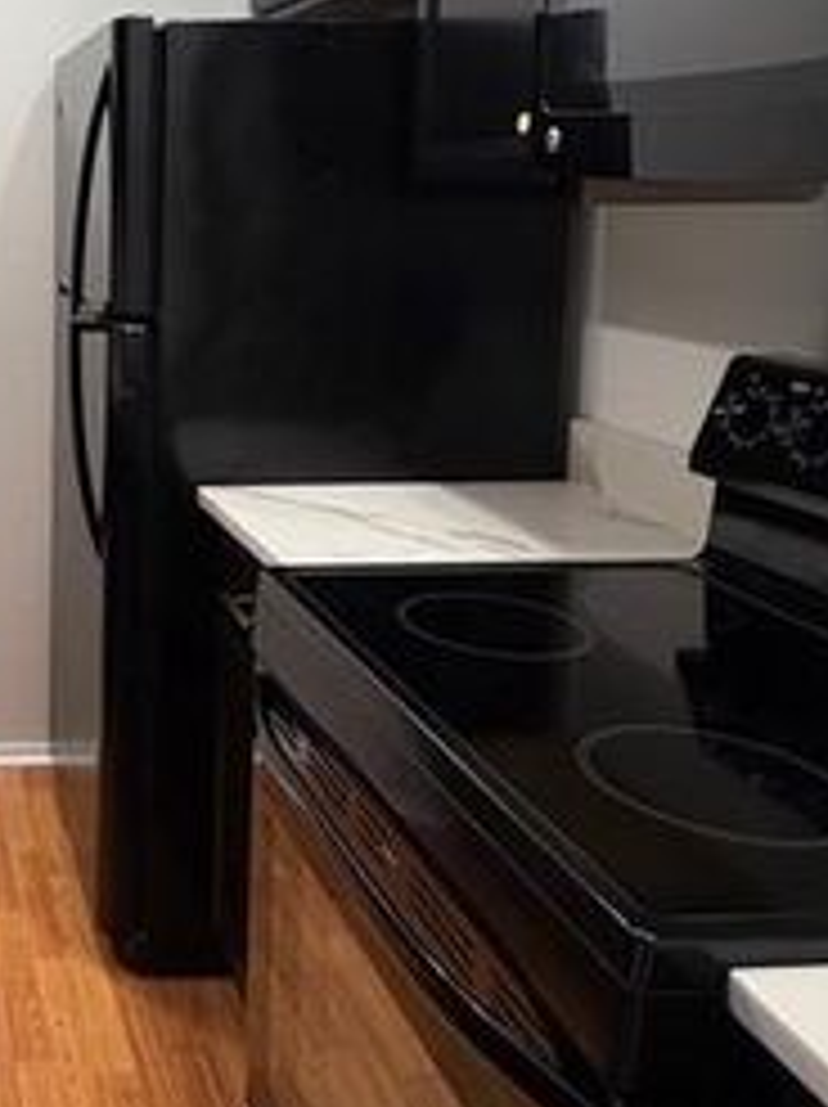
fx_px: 1214
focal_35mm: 38
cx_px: -90
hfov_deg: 32.9
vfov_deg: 47.8
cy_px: 331
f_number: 2.2
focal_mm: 2.22
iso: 160
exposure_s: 1/60
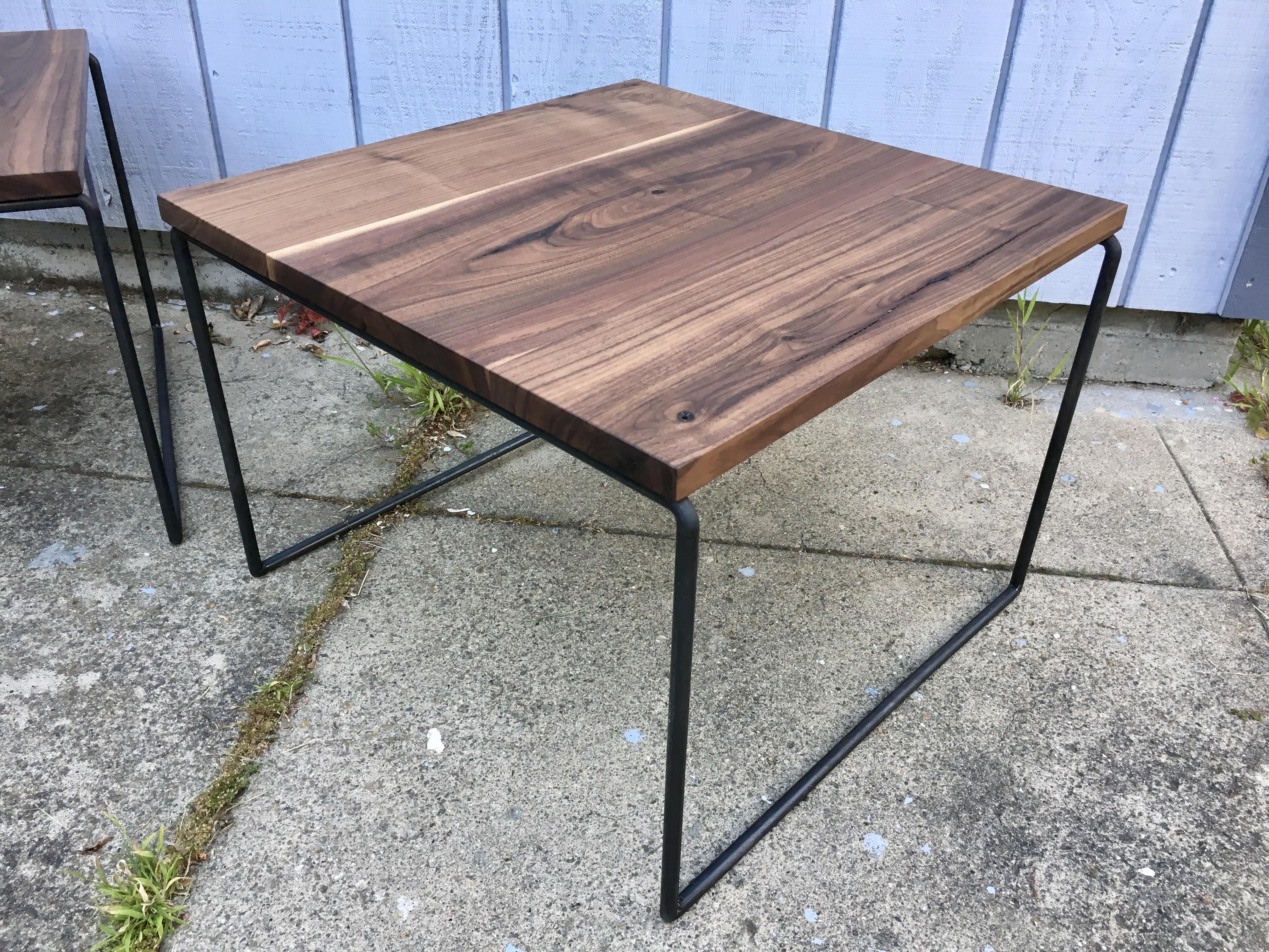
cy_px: 476
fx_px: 1063
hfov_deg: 61.7
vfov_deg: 48.2
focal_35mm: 29
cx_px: 634
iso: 25
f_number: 2.2
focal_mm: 4.15
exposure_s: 1/30
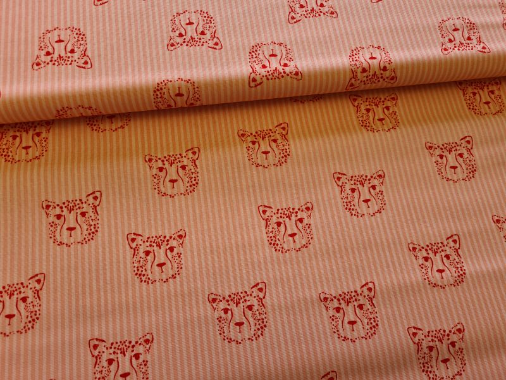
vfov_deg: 53.1
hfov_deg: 67.3
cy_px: 190
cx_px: 253
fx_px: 380
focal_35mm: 26
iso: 50
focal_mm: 5.4
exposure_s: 1/243
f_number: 1.8
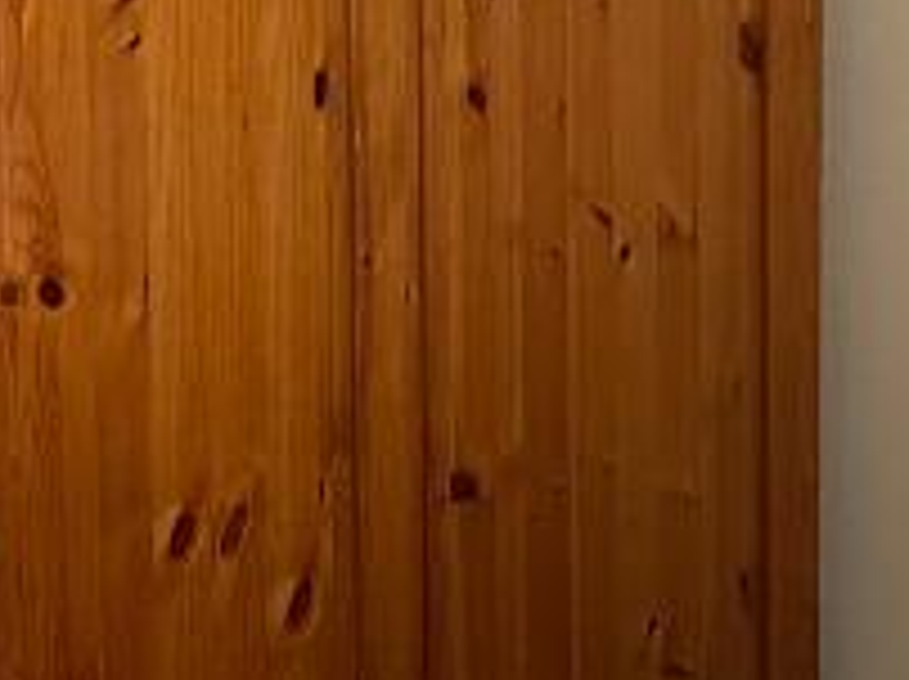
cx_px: 315
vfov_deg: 11.1
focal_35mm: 132
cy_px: -14
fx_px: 3462
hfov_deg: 14.9
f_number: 1.6
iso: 80
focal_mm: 4.2
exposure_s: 1/50
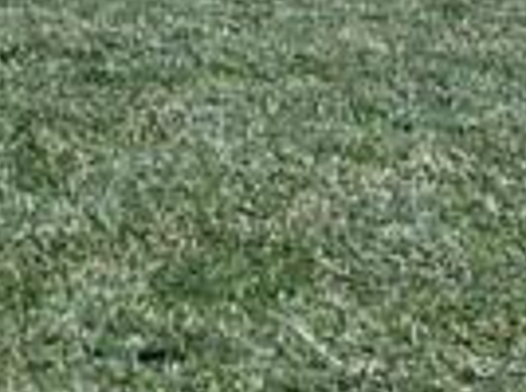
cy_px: -855
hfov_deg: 8.2
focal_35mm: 199
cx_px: -1162
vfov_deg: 6.6
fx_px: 3018
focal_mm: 5.7
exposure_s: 1/377
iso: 50
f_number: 1.5
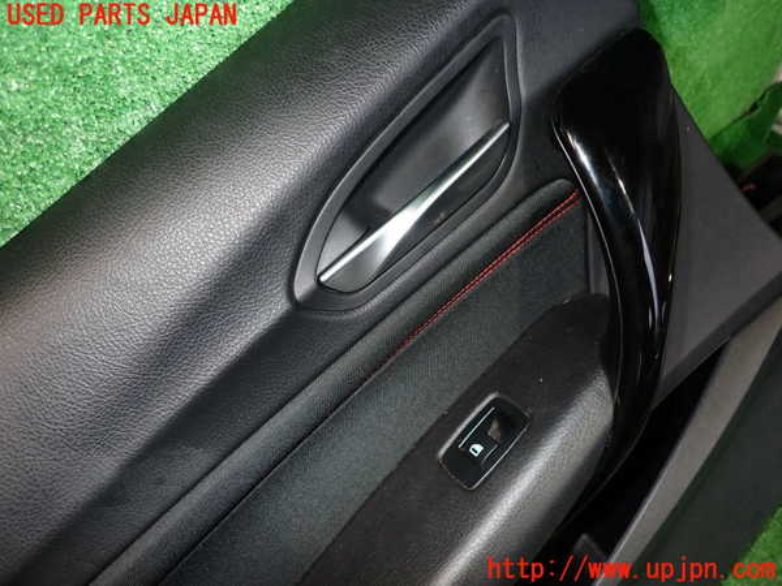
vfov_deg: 54.9
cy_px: 293
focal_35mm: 25
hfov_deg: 69.4
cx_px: 391
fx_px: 565
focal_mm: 4.5
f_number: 2
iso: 200
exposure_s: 1/30
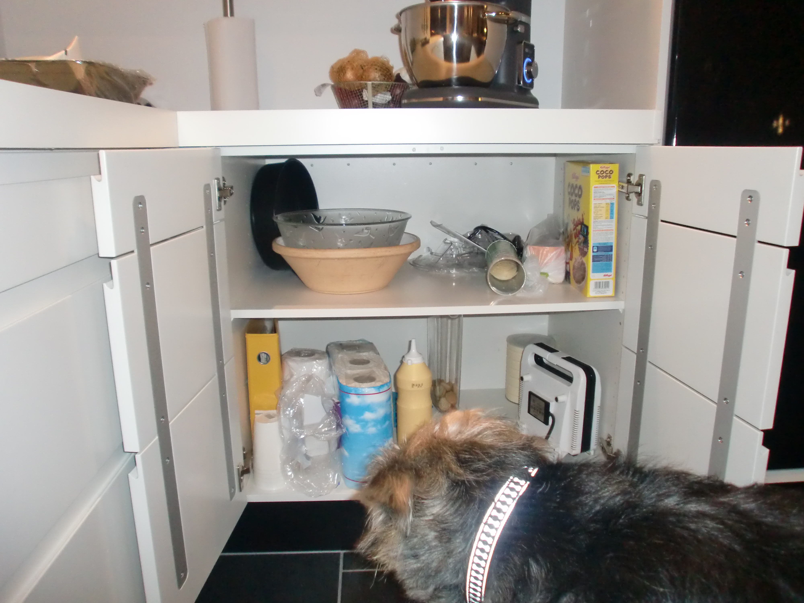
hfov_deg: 67.3
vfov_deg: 53.1
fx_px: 604
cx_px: 402
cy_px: 302
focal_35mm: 26
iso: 400
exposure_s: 1/40
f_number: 2.6
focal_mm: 4.65
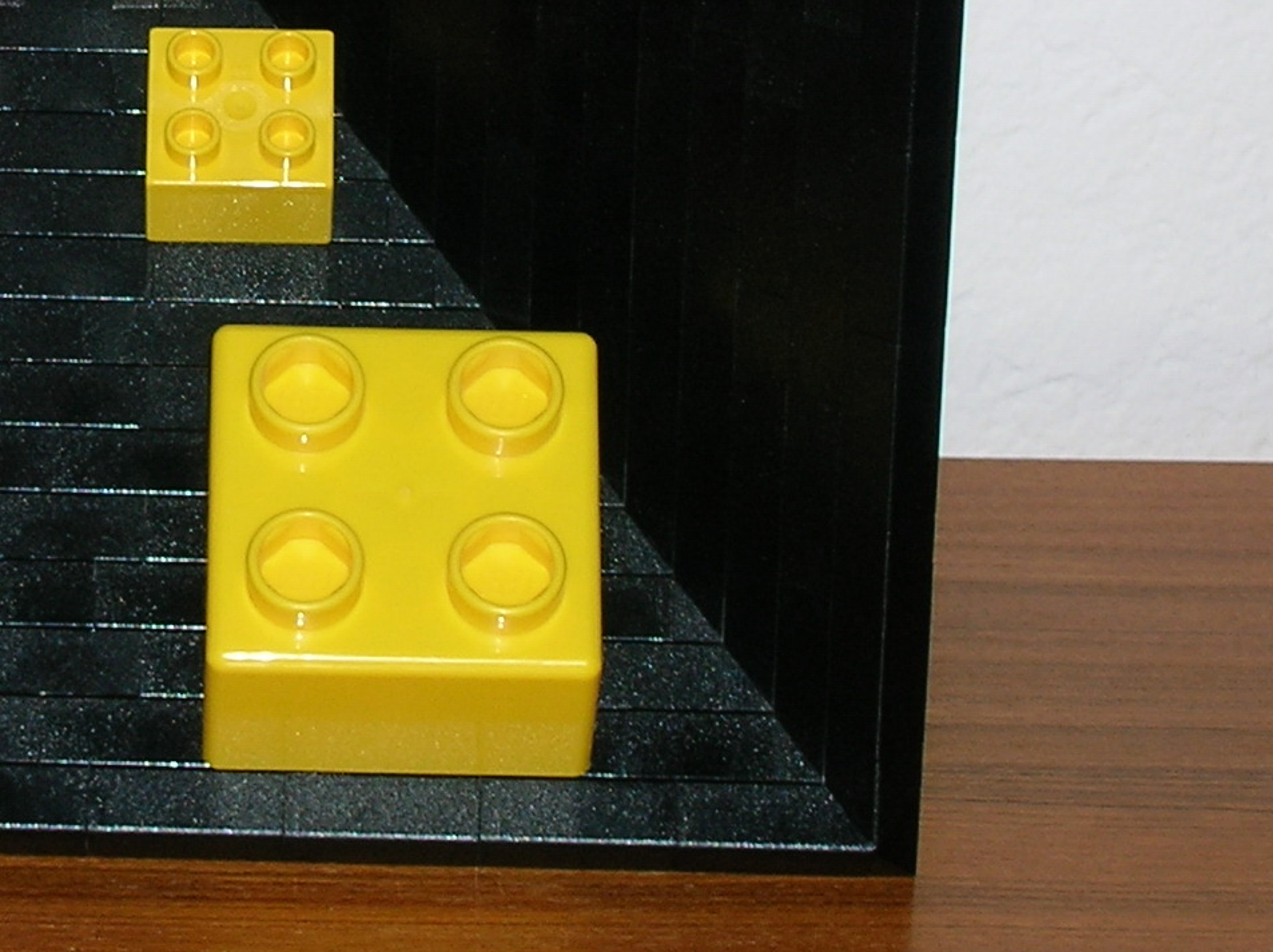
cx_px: 140
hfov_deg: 11.7
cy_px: 174
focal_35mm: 168
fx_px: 6173
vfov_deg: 8.8
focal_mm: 11.7
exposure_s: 1/60.1
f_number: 3.9
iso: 50
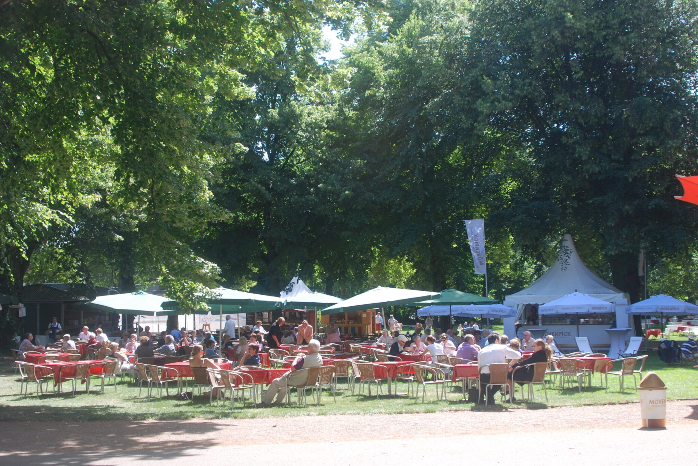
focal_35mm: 42
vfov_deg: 31.9
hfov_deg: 46.4
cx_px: 349
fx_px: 814
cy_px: 233
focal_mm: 28
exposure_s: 1/125
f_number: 5.6
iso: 160
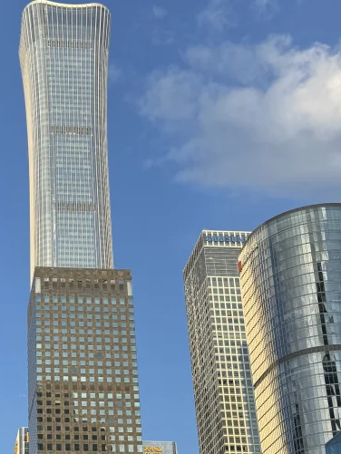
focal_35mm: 69
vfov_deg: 27.7
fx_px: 906
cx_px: 44
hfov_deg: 20.9
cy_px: 347
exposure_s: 1/3247
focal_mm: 6.76
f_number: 1.78
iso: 80
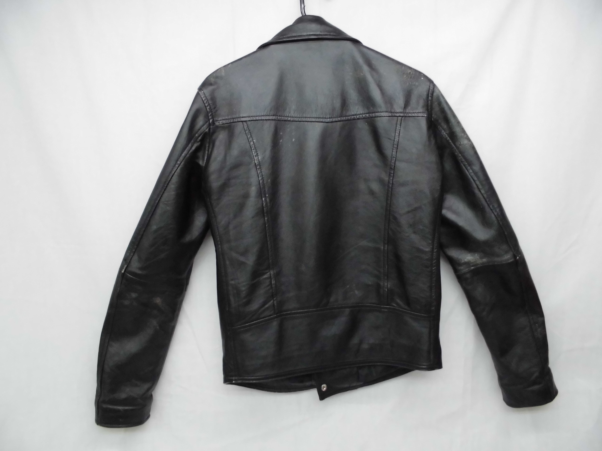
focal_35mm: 26
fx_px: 452
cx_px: 301
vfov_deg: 53.1
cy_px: 226
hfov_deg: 67.3
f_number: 3.5
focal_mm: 4.6
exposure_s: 1/60
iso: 400
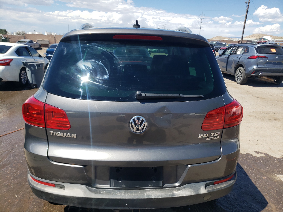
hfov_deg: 67.3
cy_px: 106
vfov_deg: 53.1
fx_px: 213
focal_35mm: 26
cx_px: 142
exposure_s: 1/2500
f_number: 1.5
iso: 50
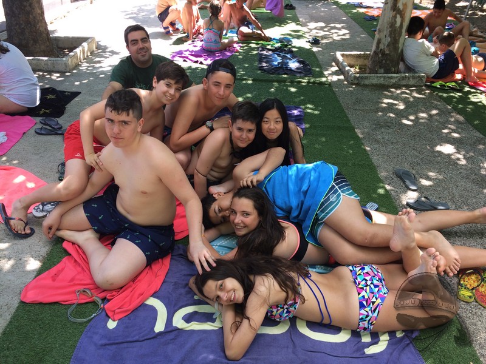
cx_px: 243
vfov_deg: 48.2
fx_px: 407
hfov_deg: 61.7
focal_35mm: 29
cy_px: 182
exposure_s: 1/124
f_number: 2.2
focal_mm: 4.15
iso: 32
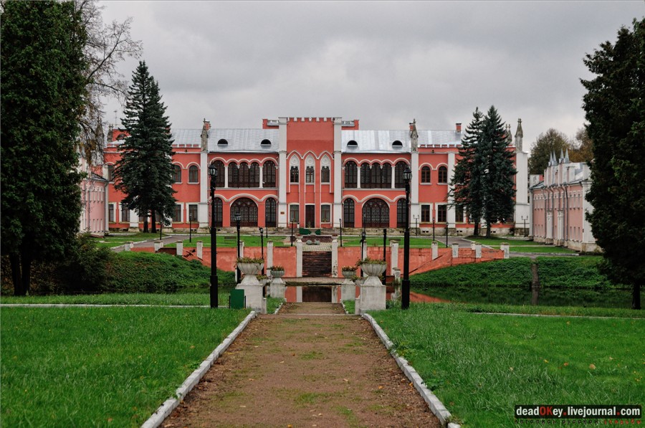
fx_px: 1395
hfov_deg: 26.0
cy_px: 214
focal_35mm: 78
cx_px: 322
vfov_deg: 17.4
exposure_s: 1/320
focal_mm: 52
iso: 400
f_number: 7.1
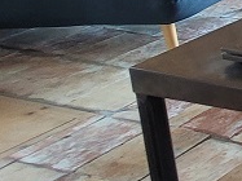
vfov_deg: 16.3
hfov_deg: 12.1
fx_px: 524
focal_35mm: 75
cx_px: 698
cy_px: -150
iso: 100
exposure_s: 1/50
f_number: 2.2
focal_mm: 1.74
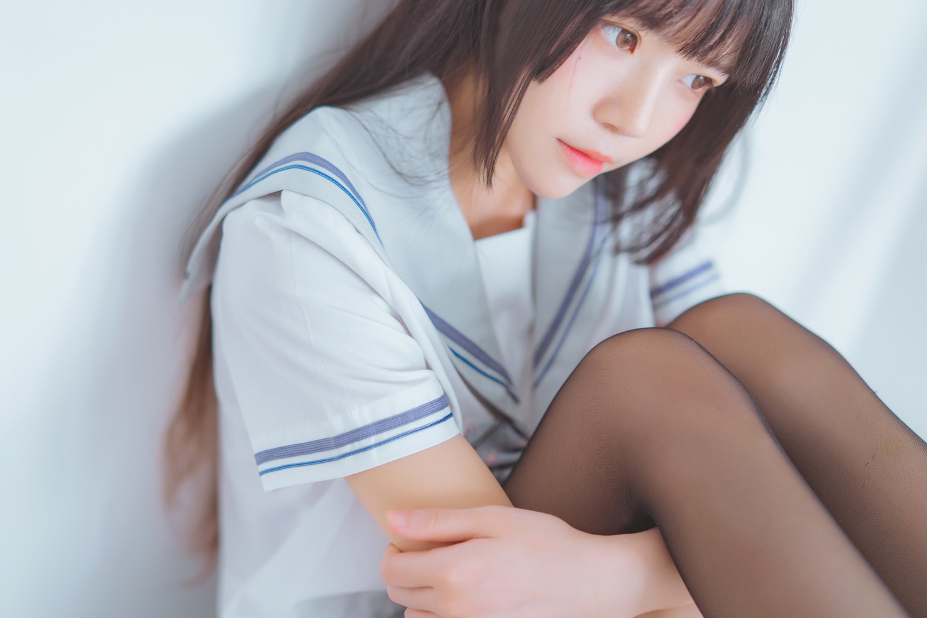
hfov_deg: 32.9
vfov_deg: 22.3
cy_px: 261
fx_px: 1571
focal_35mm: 61
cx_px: 468
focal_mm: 50
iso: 125
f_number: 1.4
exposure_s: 1/100
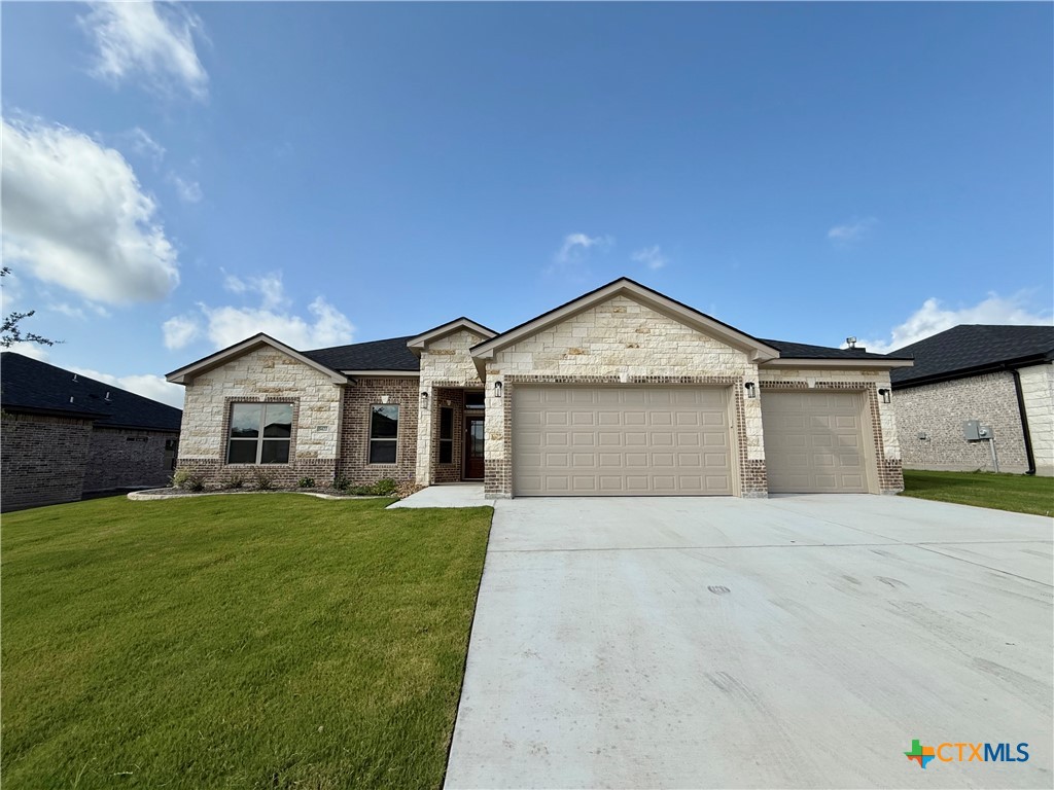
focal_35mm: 14
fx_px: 426
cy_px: 395
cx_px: 527
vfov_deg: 85.7
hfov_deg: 102.1
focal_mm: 2.22
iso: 50
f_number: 2.2
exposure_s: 1/2092
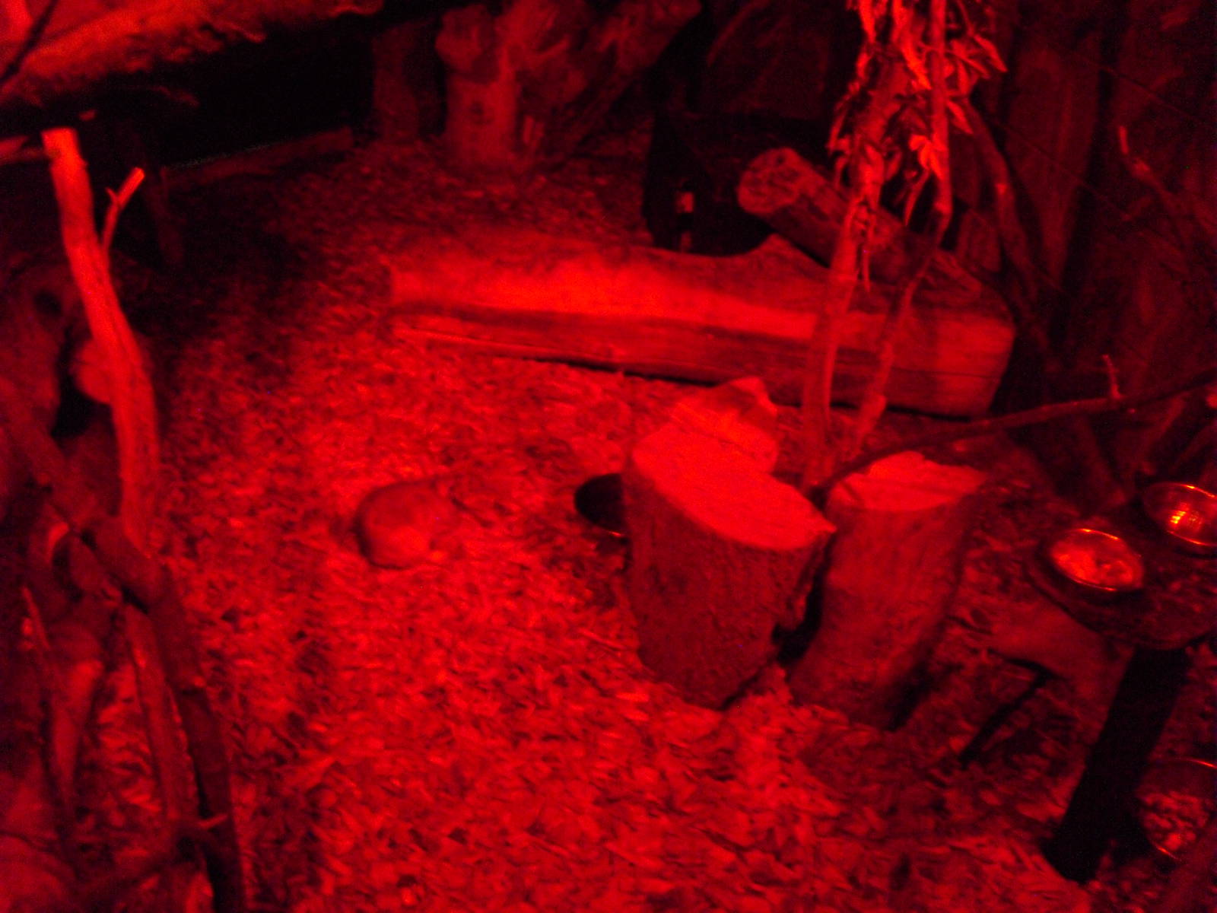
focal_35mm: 36
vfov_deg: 39.7
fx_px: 1266
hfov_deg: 51.4
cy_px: 456
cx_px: 608
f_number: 3.1
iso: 800
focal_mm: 6.3
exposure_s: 1/8
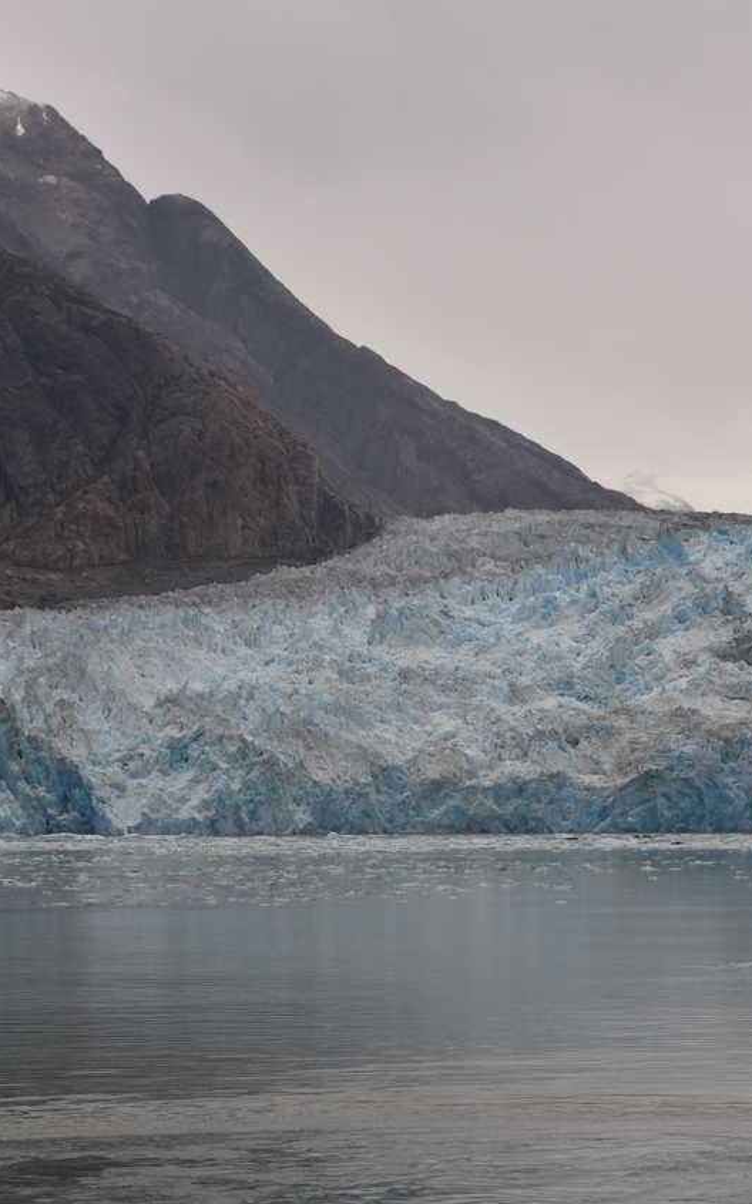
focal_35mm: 105
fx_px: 3444
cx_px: 430
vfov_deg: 19.8
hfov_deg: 12.5
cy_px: 607
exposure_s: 1/160
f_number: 4.8
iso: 110
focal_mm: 68
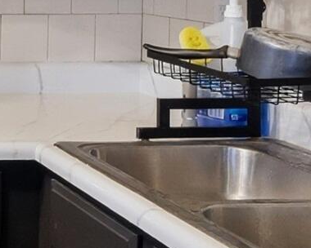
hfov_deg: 18.5
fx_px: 681
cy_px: -52
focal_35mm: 74
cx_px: -285
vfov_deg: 19.5
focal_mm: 10
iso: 100
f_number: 4
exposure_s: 1/80
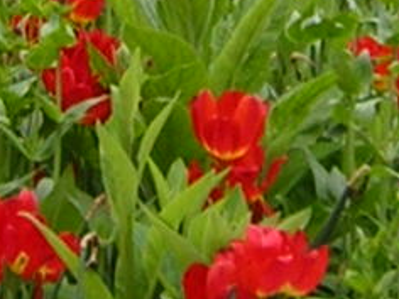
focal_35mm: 244
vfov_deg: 6.0
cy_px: -120
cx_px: 262
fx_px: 2812
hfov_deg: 8.1
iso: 100
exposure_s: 1/423
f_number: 2.6
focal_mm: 4.7
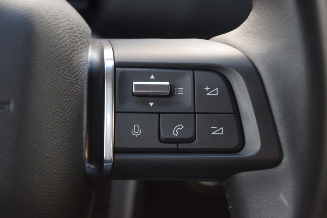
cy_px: 109
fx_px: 954
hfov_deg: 19.5
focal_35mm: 105
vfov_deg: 13.0
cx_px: 164
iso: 560
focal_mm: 70
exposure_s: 1/60
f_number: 5.6
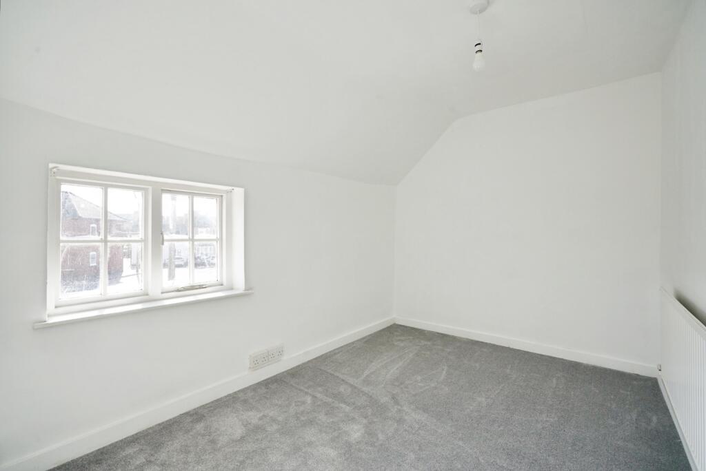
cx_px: 353
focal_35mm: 16
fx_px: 314
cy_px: 236
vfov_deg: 73.8
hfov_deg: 96.7
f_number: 9
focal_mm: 16
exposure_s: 1/250
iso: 1250
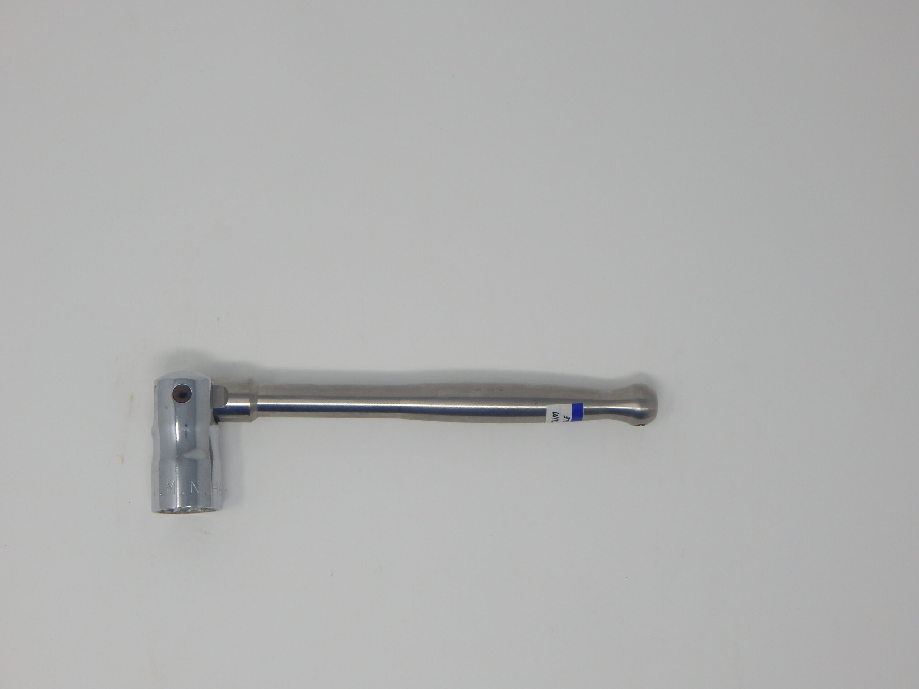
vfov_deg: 27.0
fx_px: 1434
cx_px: 460
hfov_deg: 35.5
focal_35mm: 54
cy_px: 344
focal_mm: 9.7
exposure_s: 1/125
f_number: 3.8
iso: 125
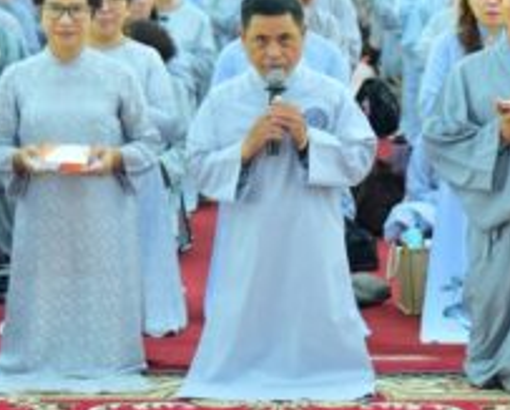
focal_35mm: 170
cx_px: 339
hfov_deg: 11.3
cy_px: 114
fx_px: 2570
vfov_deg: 9.1
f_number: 4
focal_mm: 70
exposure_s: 1/125
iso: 1250
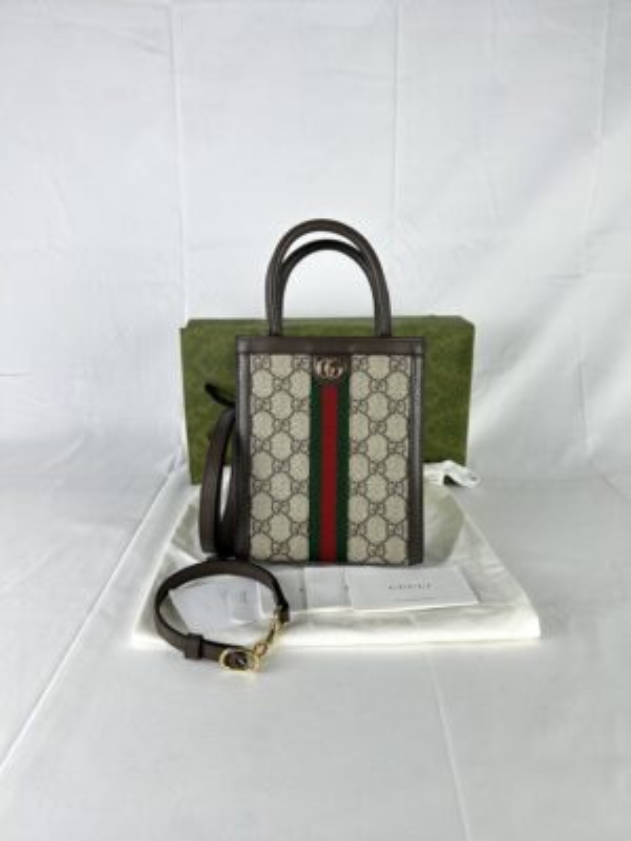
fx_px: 632
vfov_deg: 67.3
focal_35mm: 26
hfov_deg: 53.1
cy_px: 420
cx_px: 316
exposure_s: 1/162
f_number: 1.5
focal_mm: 5.7
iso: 40
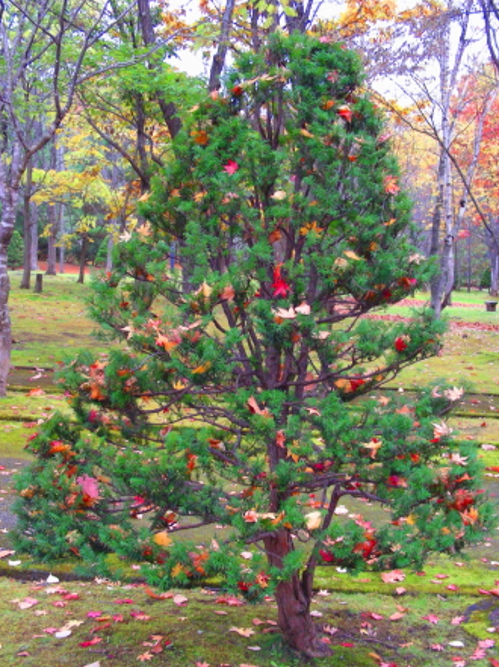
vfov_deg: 38.9
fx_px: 943
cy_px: 337
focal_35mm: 49
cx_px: 250
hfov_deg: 29.6
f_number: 3.5
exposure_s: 1/28.7
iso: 200
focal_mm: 8
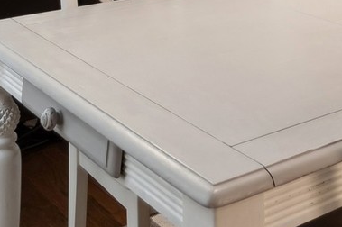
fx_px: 731
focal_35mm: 77
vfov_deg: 15.2
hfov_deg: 25.7
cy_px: -186
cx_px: 296
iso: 200
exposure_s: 1/2
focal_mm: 12
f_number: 8
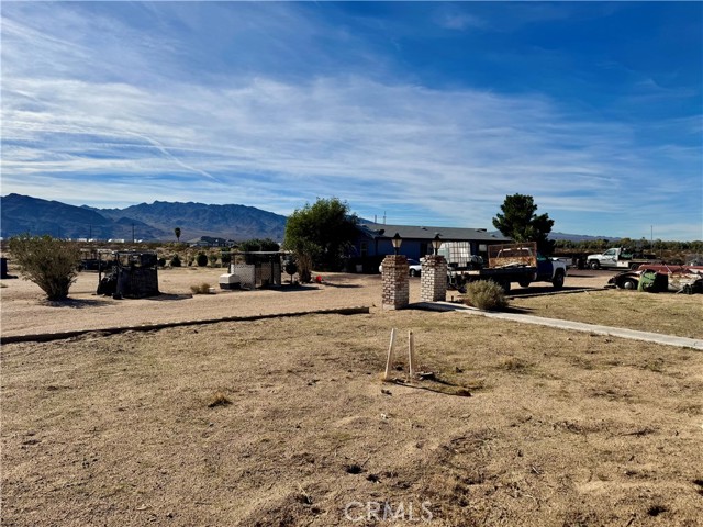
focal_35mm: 24
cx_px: 352
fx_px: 487
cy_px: 264
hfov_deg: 71.6
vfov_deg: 56.8
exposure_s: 1/10417
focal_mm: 6.76
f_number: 1.78
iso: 80
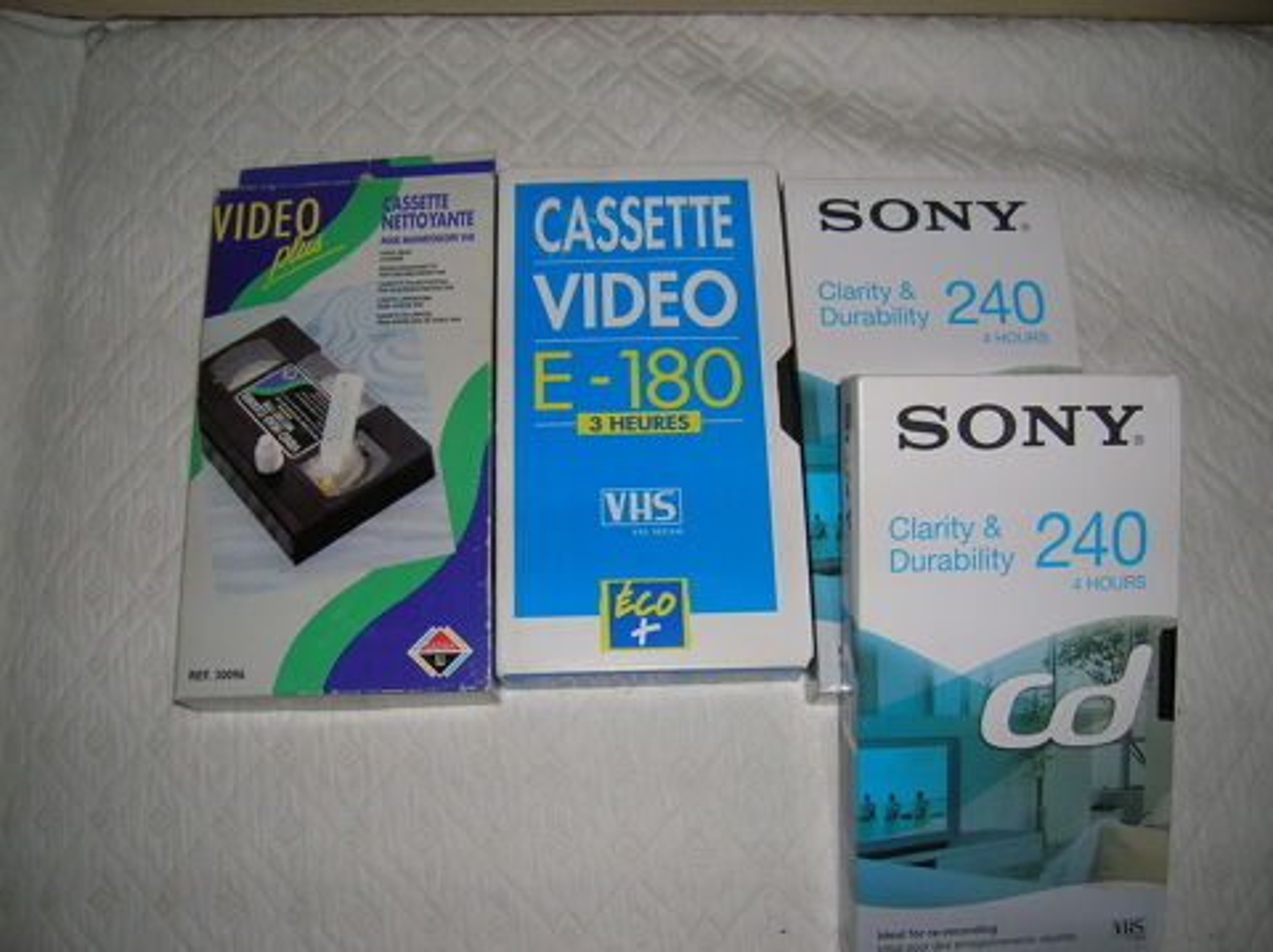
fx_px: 1249
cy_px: 476
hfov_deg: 54.0
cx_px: 636
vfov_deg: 41.7
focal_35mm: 34
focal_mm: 5.7
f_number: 2.9
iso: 50
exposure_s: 1/60.1
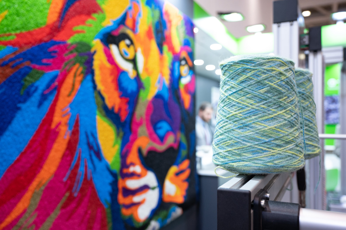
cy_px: 115
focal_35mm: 32
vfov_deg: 40.5
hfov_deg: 58.0
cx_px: 173
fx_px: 312
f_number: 5
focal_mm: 32.5
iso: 1600
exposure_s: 1/100
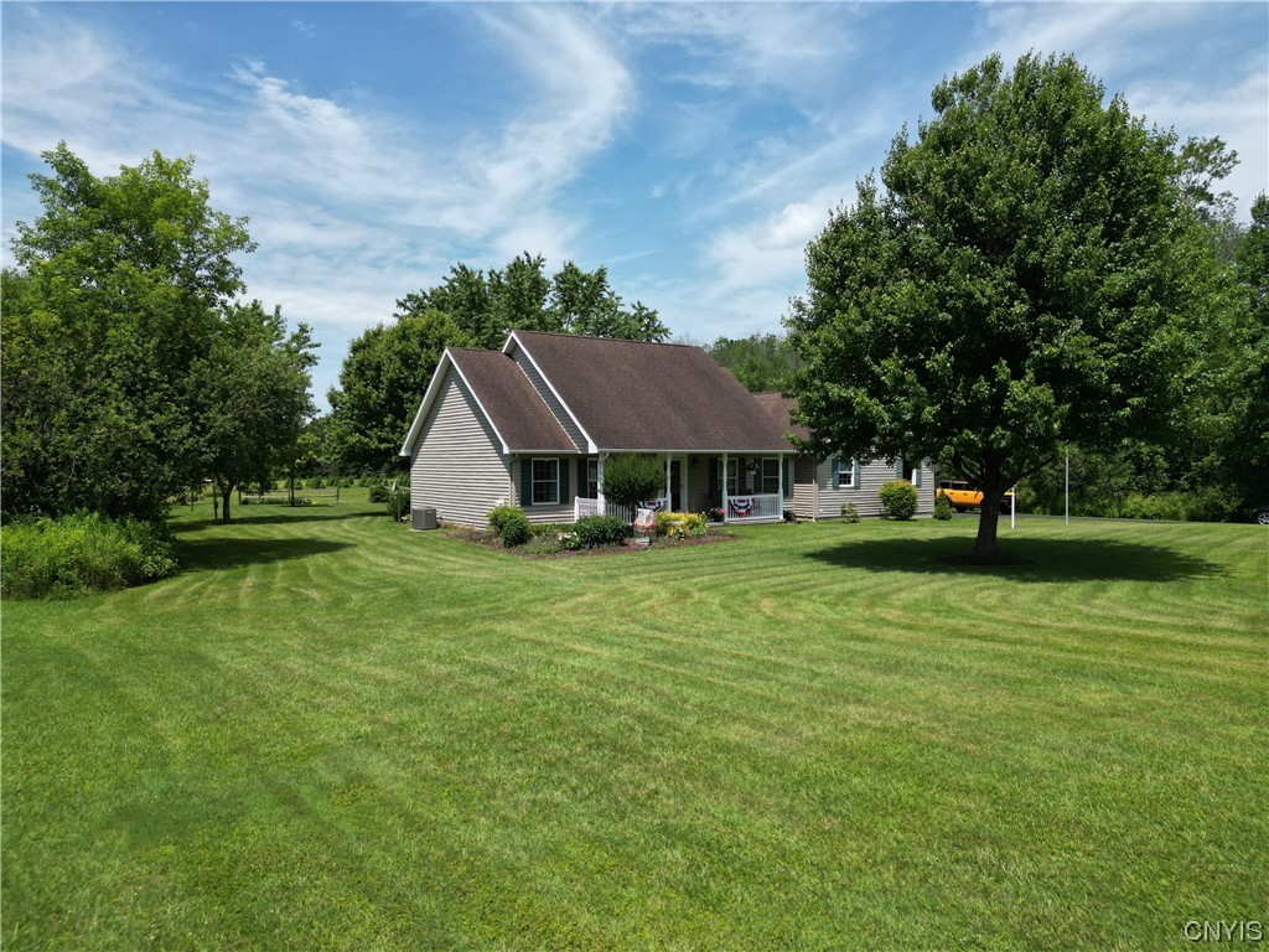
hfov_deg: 71.6
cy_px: 476
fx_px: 880
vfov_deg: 56.8
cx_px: 634
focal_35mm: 24
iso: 110
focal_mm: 6.72
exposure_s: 1/3000
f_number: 1.7
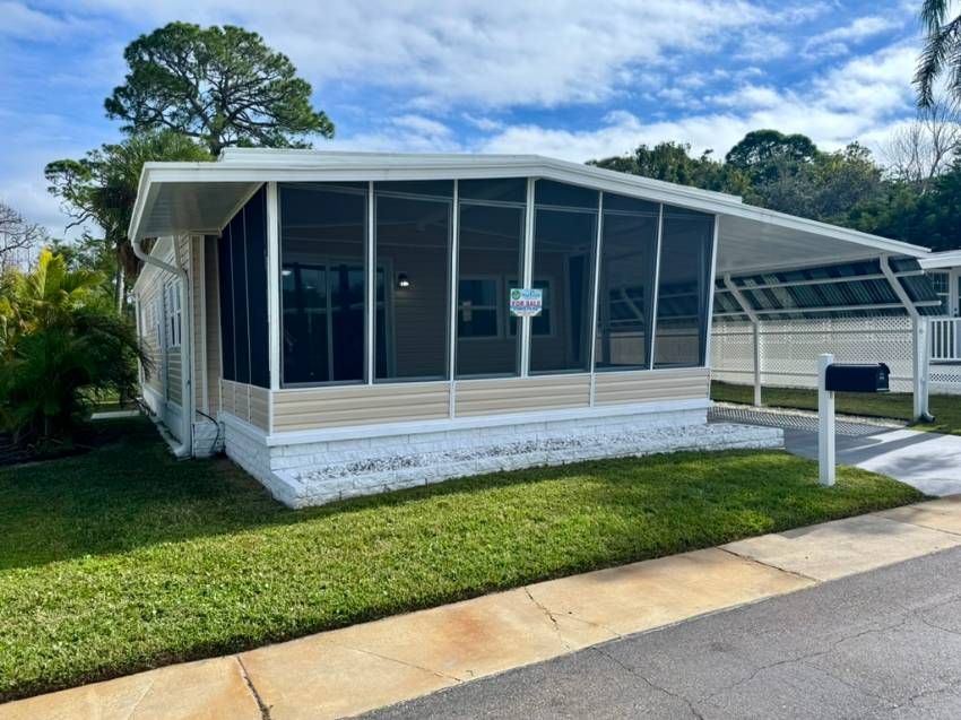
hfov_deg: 71.6
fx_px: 666
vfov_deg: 56.8
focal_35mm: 24
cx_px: 480
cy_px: 360
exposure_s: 1/4950
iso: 80
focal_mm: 6.76
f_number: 1.78
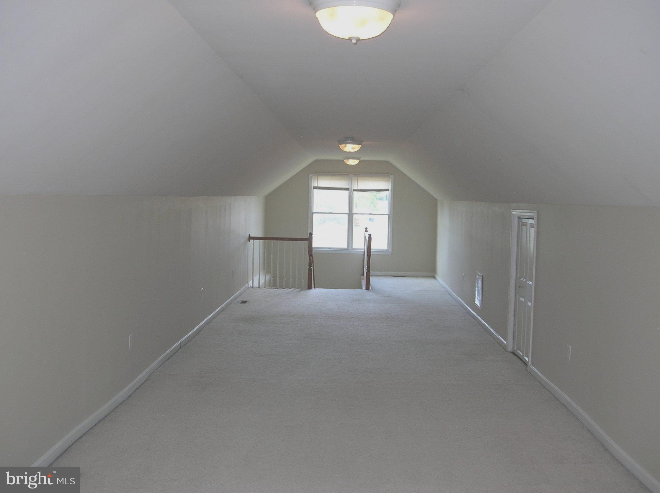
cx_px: 330
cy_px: 246
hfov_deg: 51.4
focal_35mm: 36
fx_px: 686
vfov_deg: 39.6
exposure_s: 1/35.7
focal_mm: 6
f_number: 2.7
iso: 50
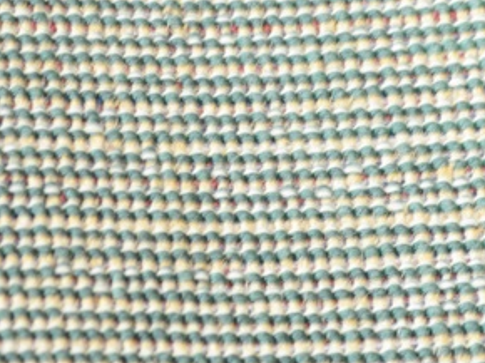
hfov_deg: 8.0
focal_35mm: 246
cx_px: 370
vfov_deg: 6.0
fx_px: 3451
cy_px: 156
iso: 1800
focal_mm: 55
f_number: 5.6
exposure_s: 1/30
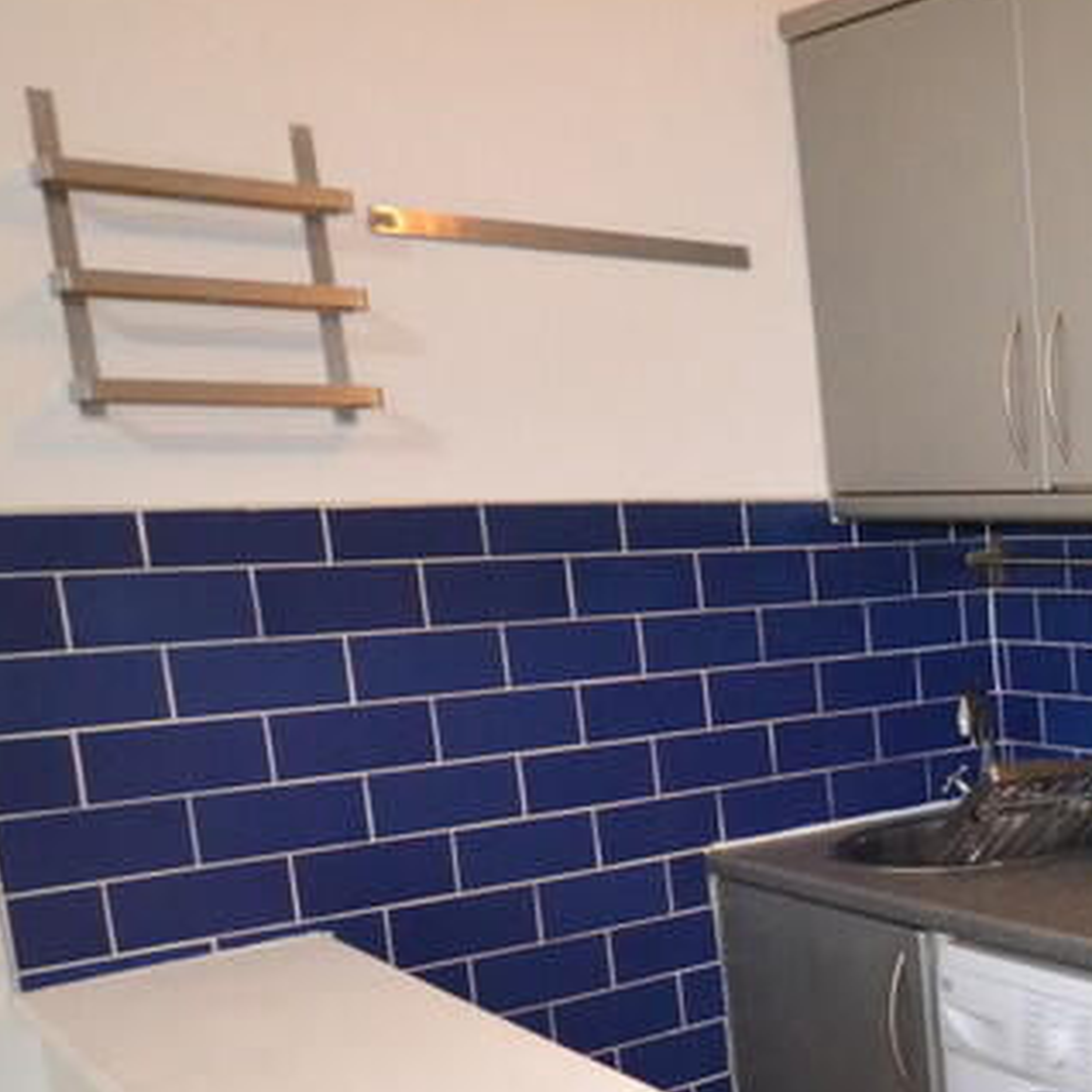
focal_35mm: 41
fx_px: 1463
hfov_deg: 30.7
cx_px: 1470
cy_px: 792
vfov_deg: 40.0
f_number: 4
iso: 2500
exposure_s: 1/60
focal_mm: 10
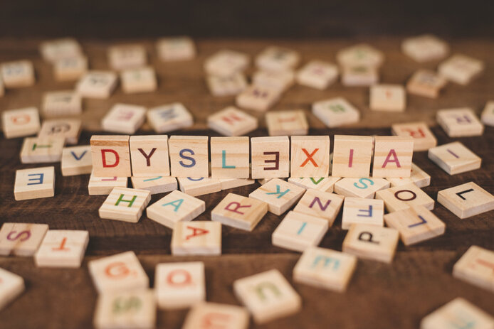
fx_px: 686
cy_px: 164
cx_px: 247
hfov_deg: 39.6
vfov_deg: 27.0
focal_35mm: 50
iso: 800
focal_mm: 50
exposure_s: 1/125
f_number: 2.8
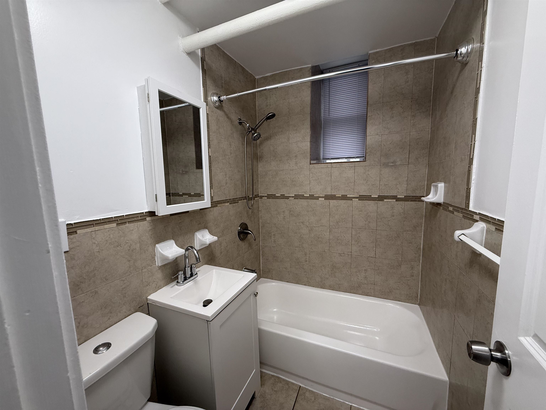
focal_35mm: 14
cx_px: 273
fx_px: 221
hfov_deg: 102.1
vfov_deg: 85.7
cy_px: 205
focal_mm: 2.22
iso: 200
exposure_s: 1/120
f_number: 2.2
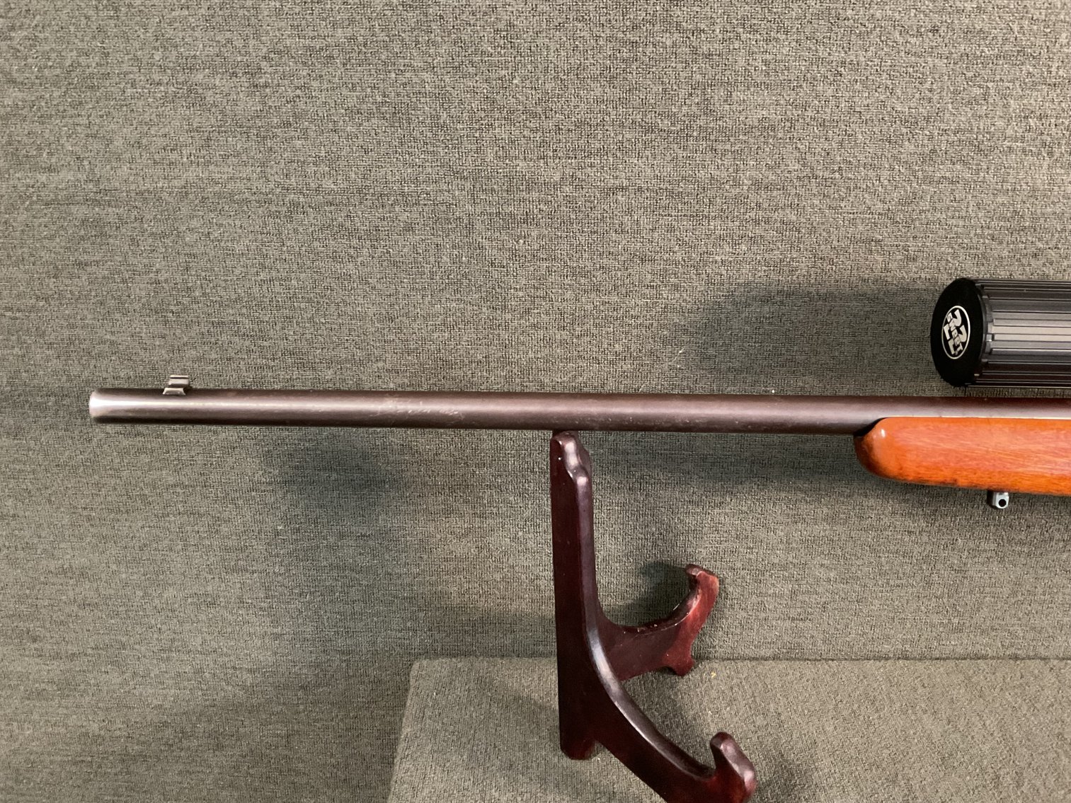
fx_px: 897
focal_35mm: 29
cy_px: 402
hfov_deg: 61.7
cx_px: 536
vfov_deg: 48.2
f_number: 1.8
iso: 500
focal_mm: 3
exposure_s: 1/24
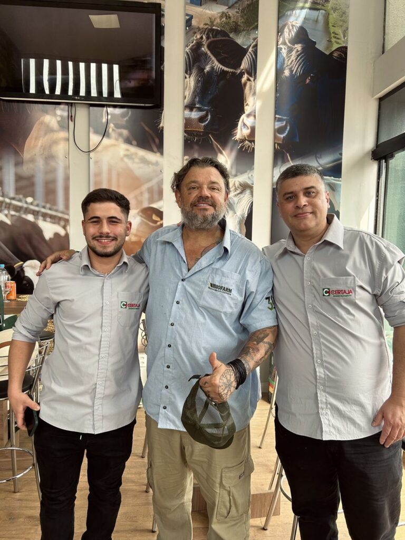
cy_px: 270
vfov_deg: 67.3
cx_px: 202
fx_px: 406
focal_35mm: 26
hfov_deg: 53.1
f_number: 1.5
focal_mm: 5.7
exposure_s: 1/218
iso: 40
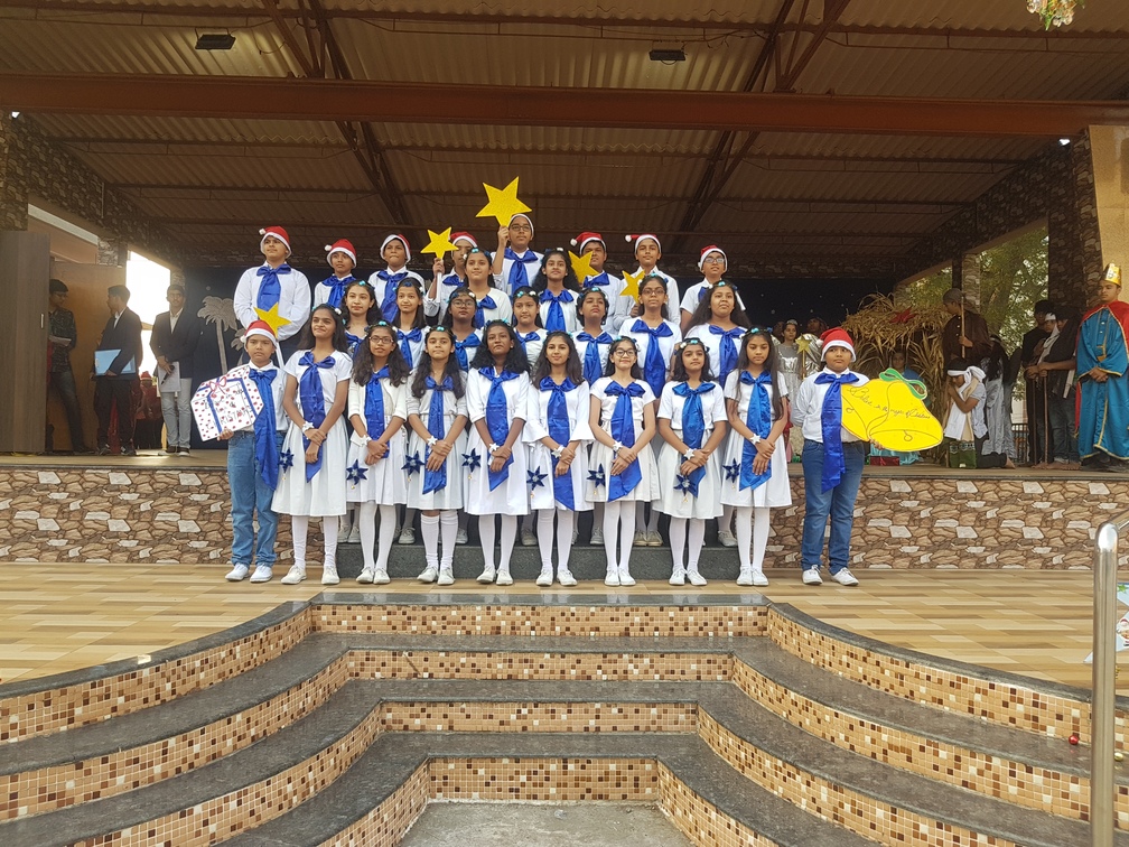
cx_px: 564
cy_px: 424
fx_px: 848
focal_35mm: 26
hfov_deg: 67.3
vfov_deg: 53.1
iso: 40
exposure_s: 1/163
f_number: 1.7
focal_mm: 4.2
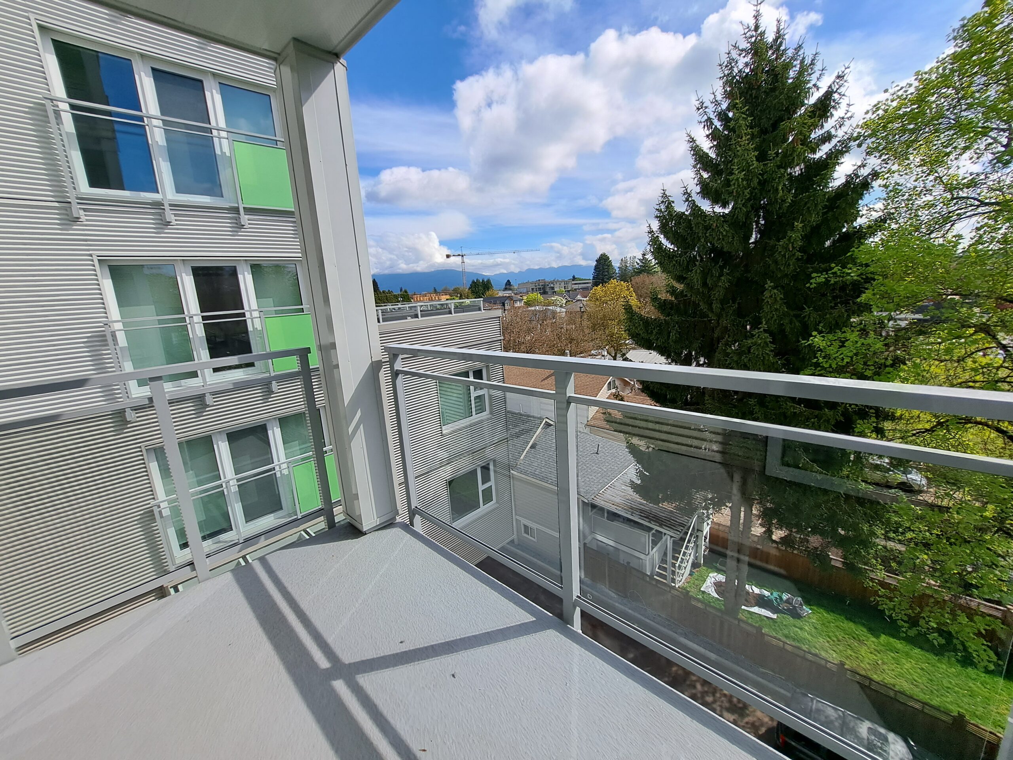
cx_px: 506
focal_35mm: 13
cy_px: 380
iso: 50
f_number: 2.2
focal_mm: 1.74
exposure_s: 1/1658
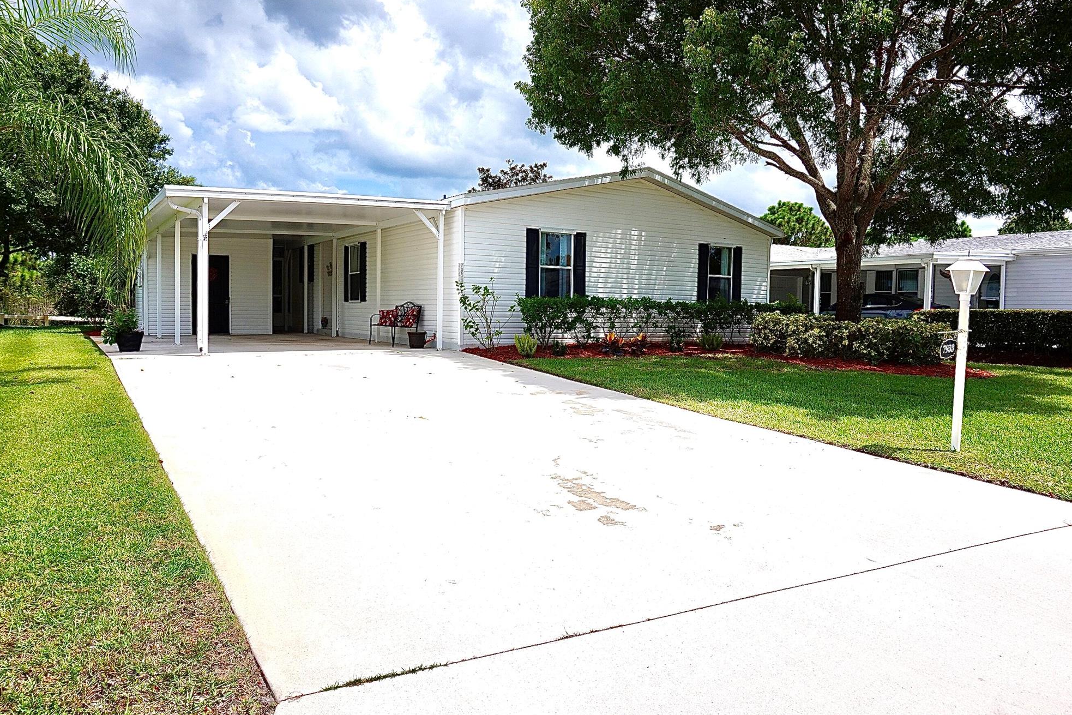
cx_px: 537
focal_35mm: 25
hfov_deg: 71.5
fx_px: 744
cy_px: 344
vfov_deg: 51.3
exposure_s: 1/125
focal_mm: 16
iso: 100
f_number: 14
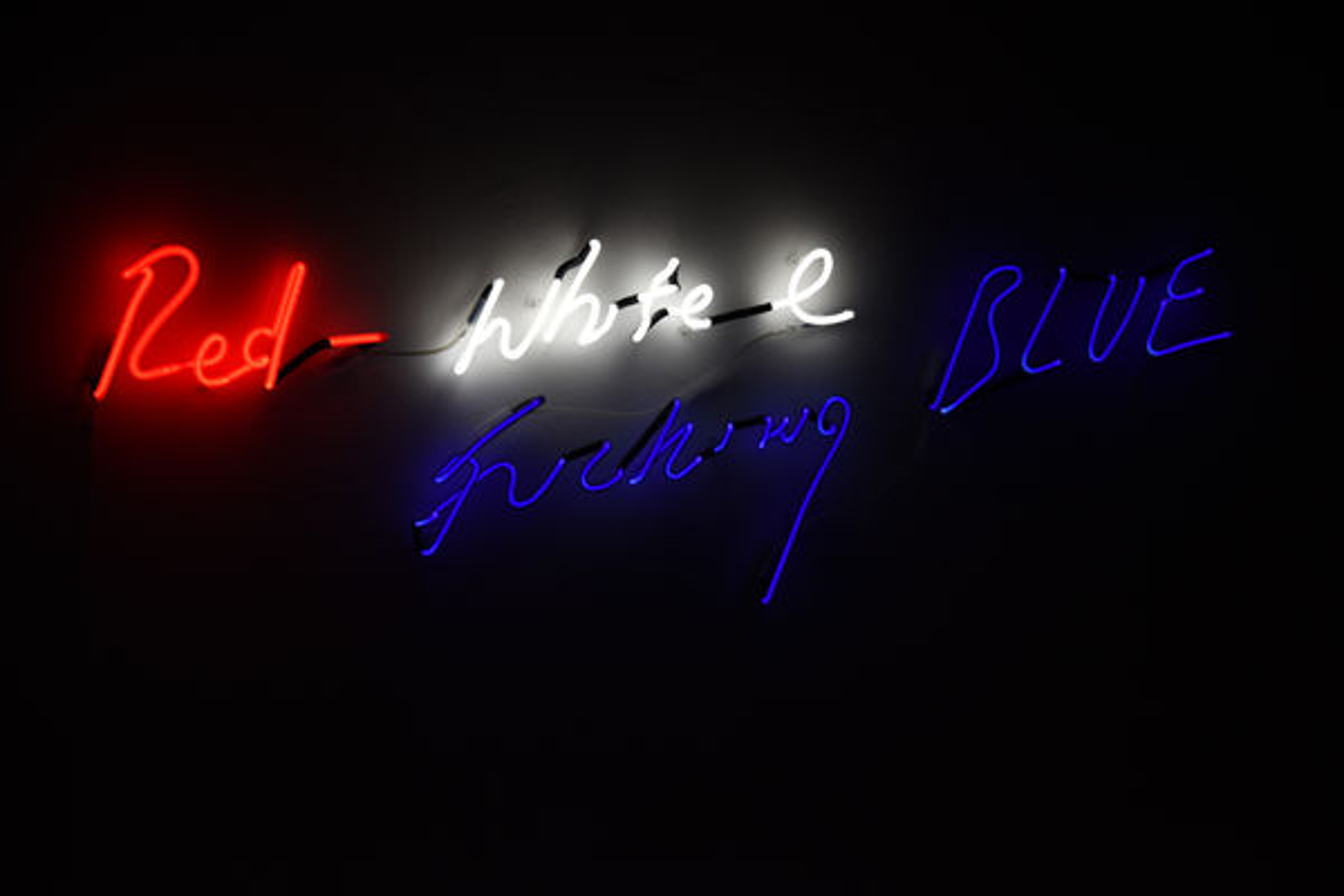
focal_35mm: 135
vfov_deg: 10.2
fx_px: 5040
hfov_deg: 15.2
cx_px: 672
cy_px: 448
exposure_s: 1/250
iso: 500
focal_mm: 135
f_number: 8
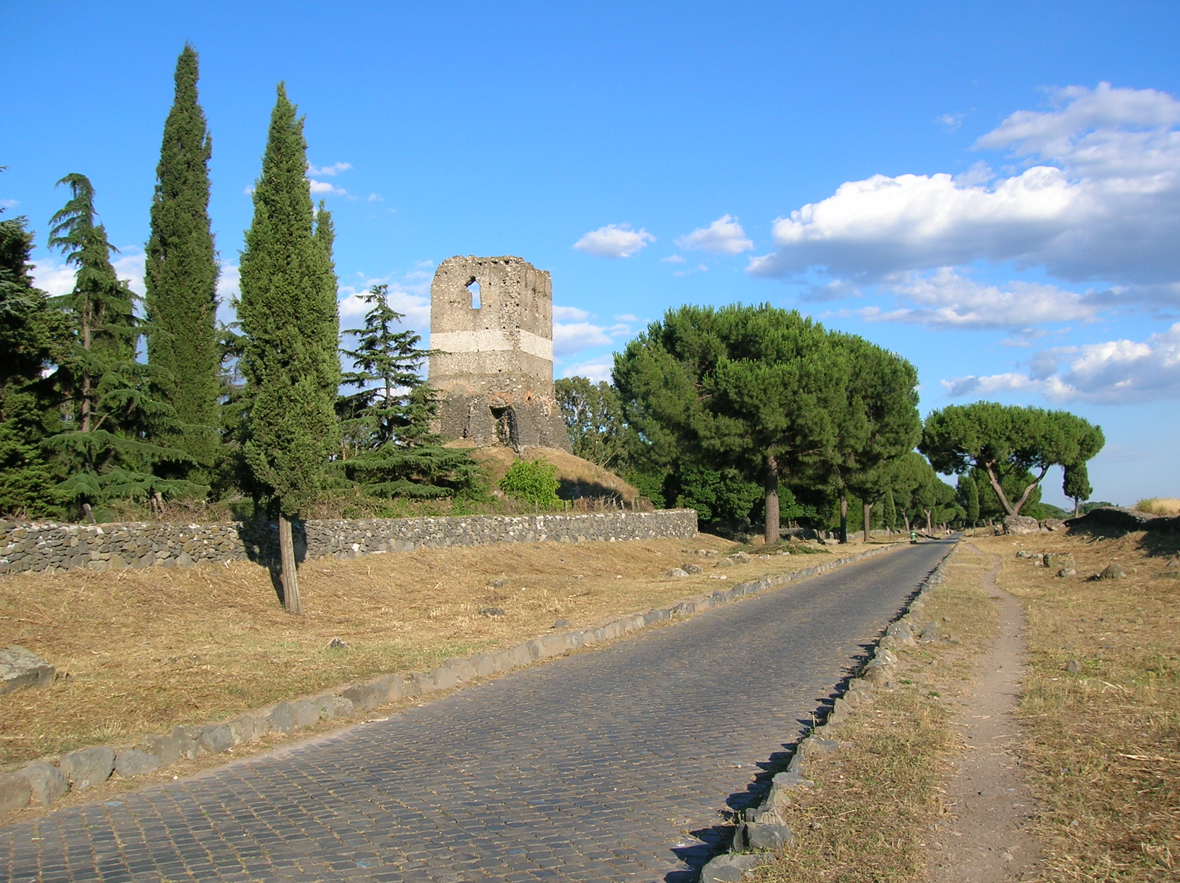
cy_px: 442
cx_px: 590
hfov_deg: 54.0
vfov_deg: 41.7
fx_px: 1158
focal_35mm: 34
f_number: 4.9
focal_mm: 5.7
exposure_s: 1/325
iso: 50
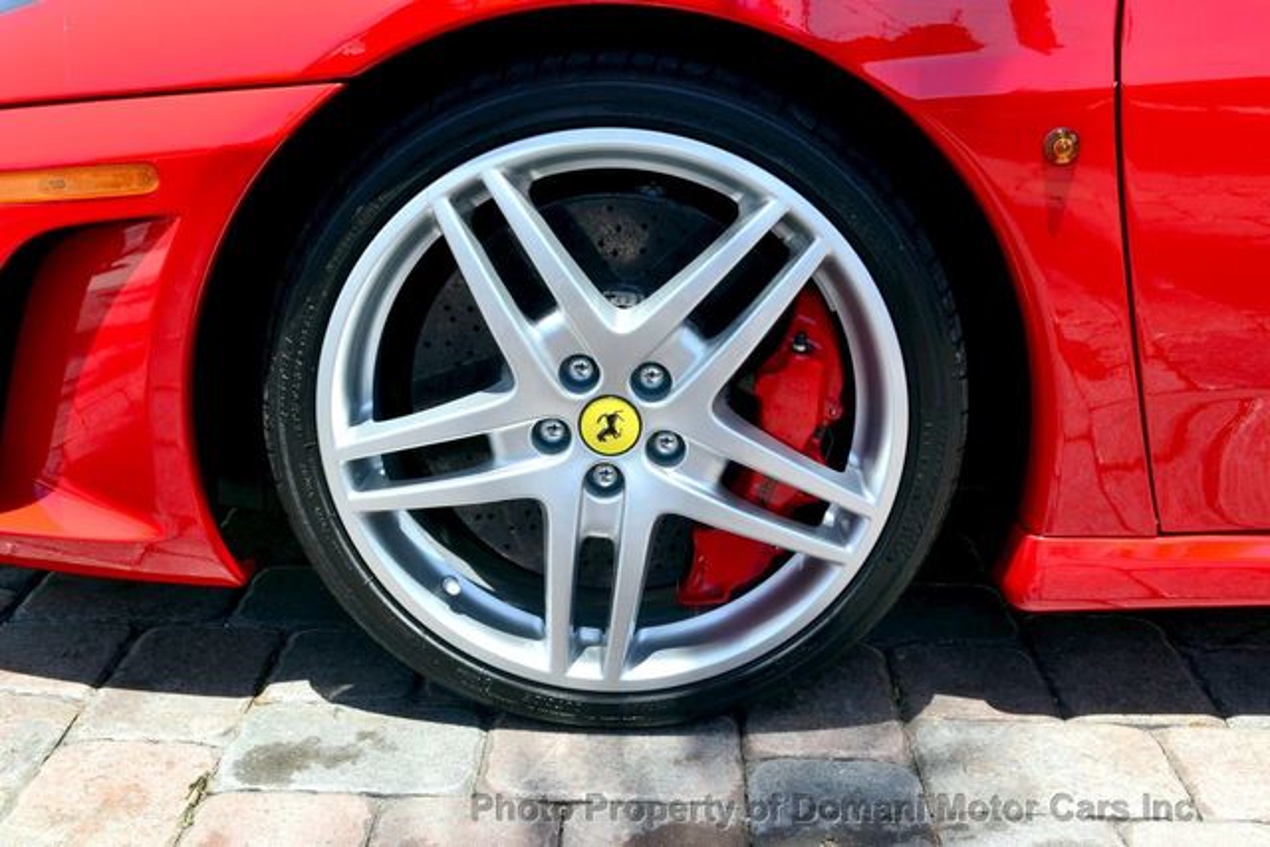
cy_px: 424
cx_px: 635
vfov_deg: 31.9
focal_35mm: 42
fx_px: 1482
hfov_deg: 46.4
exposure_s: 1/500
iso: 800
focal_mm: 28
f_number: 11
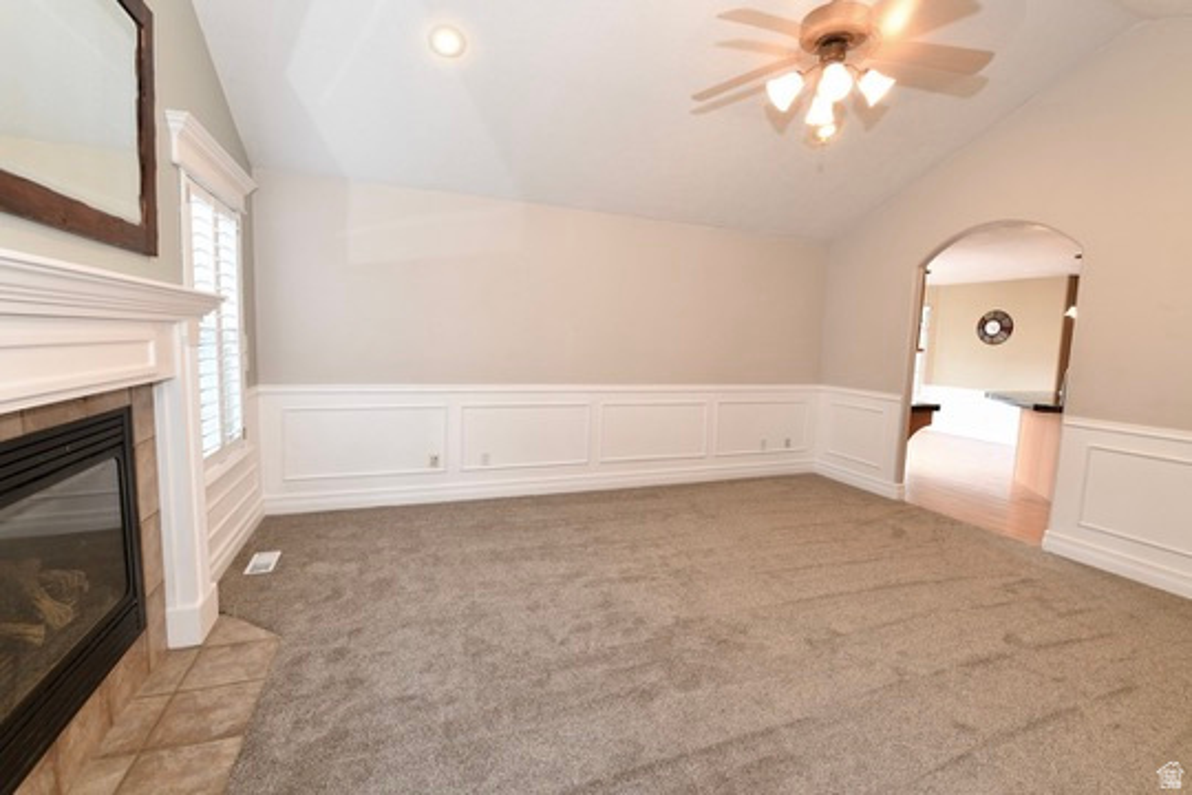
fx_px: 497
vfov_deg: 77.3
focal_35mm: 15
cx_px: 596
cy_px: 398
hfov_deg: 100.4
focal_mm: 15
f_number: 8
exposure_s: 1/5
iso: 200
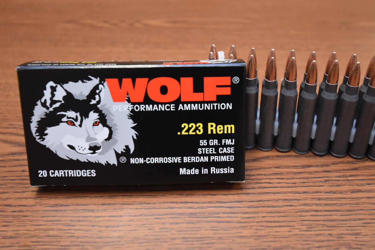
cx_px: 205
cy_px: 114
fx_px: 427
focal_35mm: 41
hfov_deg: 47.3
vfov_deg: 32.6
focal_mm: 24
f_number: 4.5
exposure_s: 1/100
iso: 1600
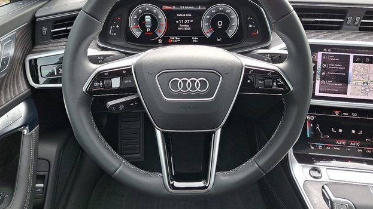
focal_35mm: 28
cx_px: 189
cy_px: 78
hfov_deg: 67.9
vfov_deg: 41.1
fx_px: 277
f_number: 1.8
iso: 31
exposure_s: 1/100
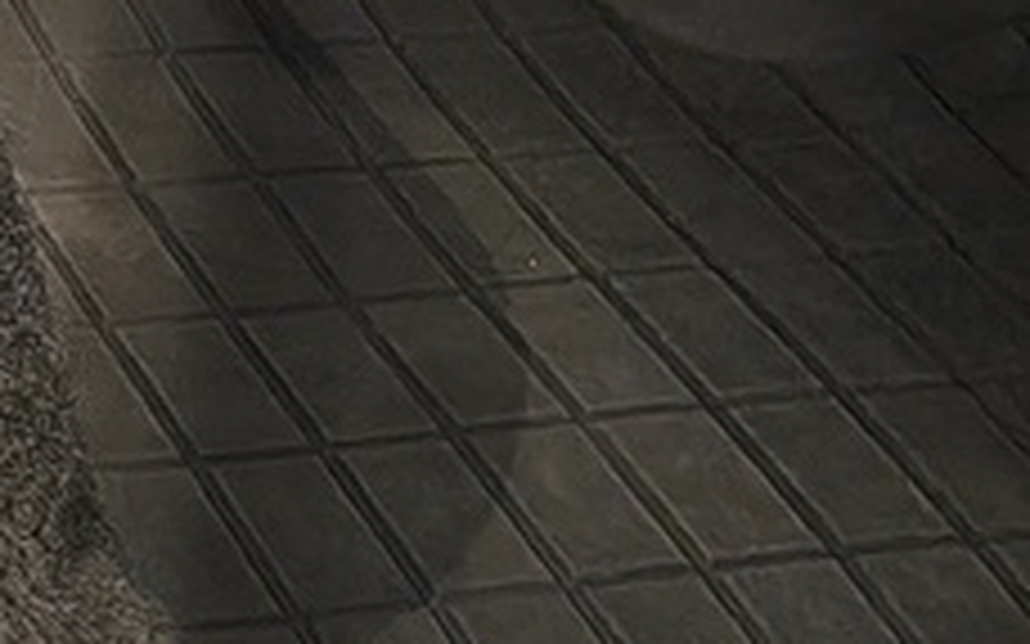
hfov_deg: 10.6
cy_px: -1549
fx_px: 4855
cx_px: -1300
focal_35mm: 173
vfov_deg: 6.6
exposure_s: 1/100
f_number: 1.6
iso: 320
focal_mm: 5.4
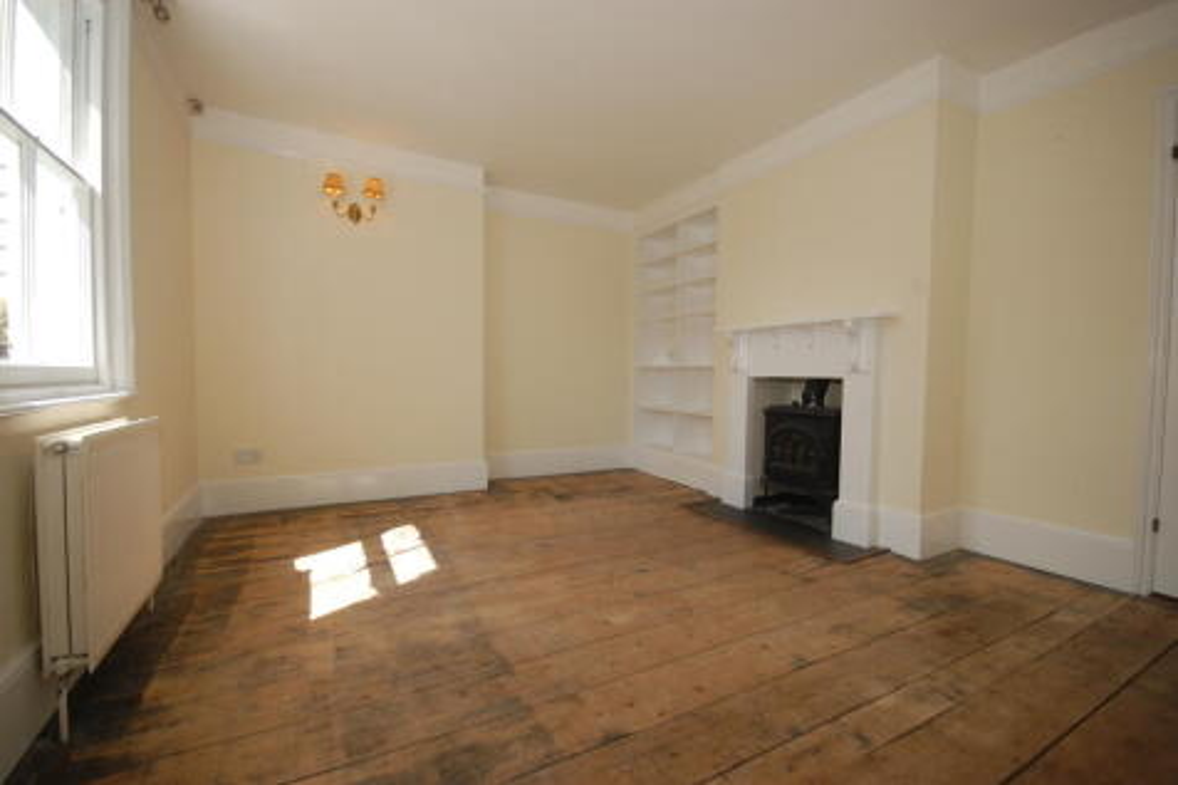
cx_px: 589
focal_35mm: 15
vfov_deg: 77.3
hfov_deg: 100.4
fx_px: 491
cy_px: 392
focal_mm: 10
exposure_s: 1/160
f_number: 6.3
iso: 400
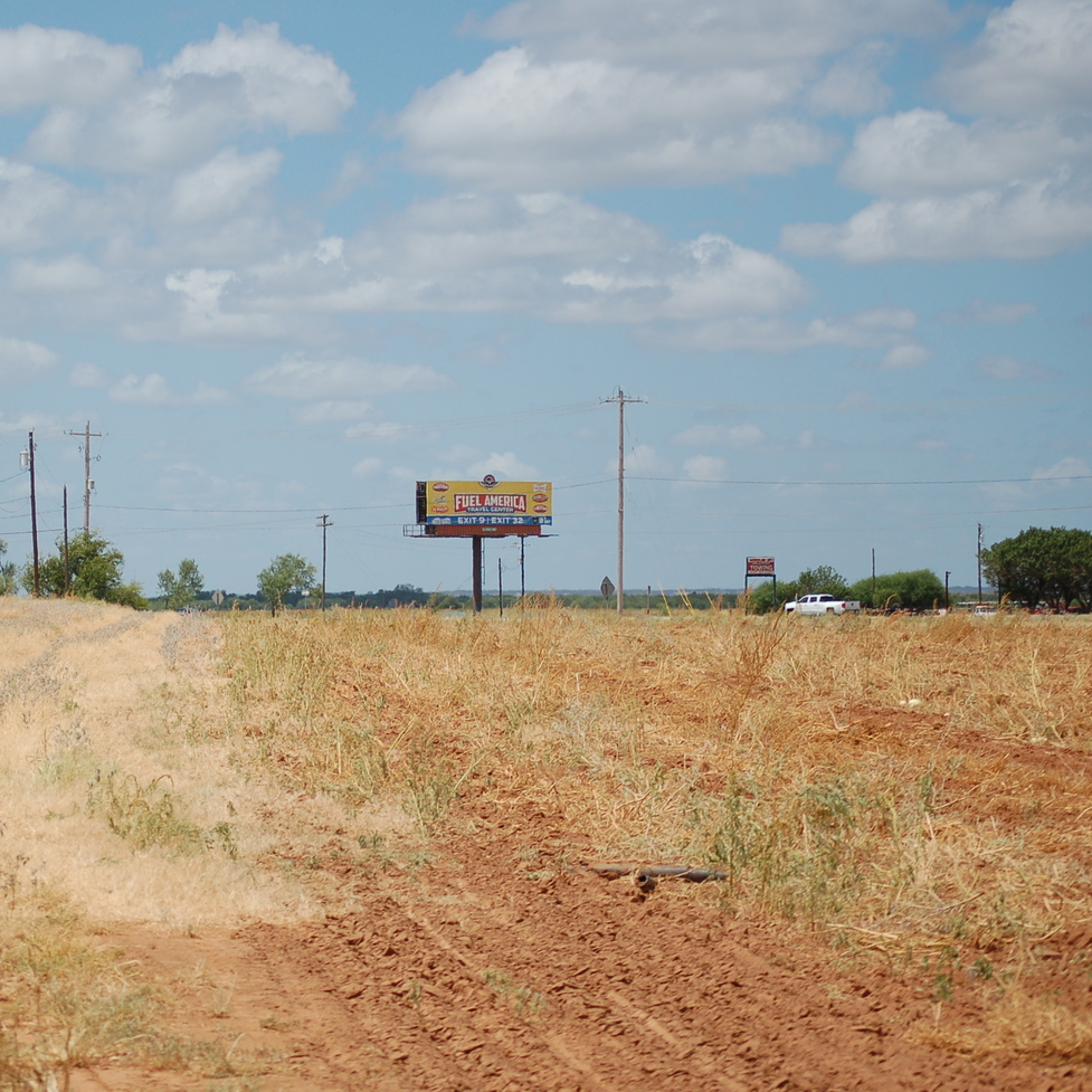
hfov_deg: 13.7
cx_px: 253
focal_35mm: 127
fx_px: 4533
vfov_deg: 13.7
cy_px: 592
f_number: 4.5
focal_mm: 60
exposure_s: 1/2000
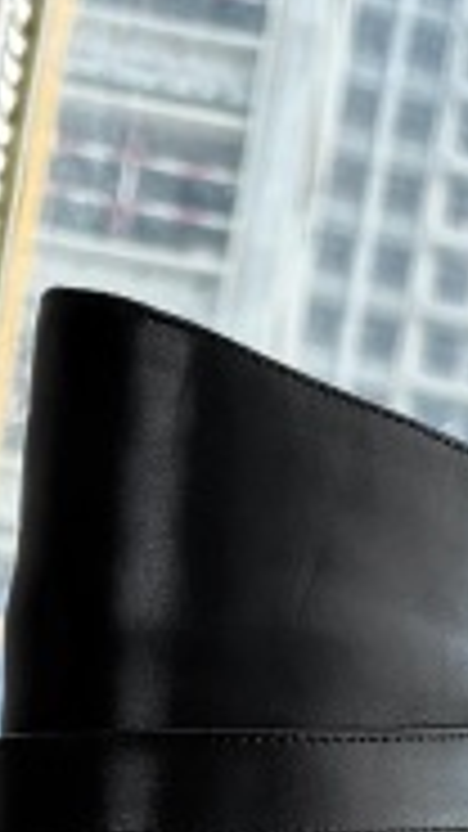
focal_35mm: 221
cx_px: 698
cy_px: 1529
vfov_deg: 9.3
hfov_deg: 5.4
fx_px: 4878
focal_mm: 5.96
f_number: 1.6
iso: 50
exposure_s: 1/264
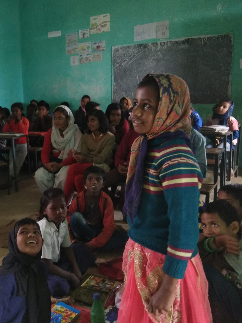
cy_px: 152
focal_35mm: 30
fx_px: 280
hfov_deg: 43.4
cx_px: 31
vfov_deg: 59.9
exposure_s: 1/25
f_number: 2
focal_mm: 3.57
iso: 500
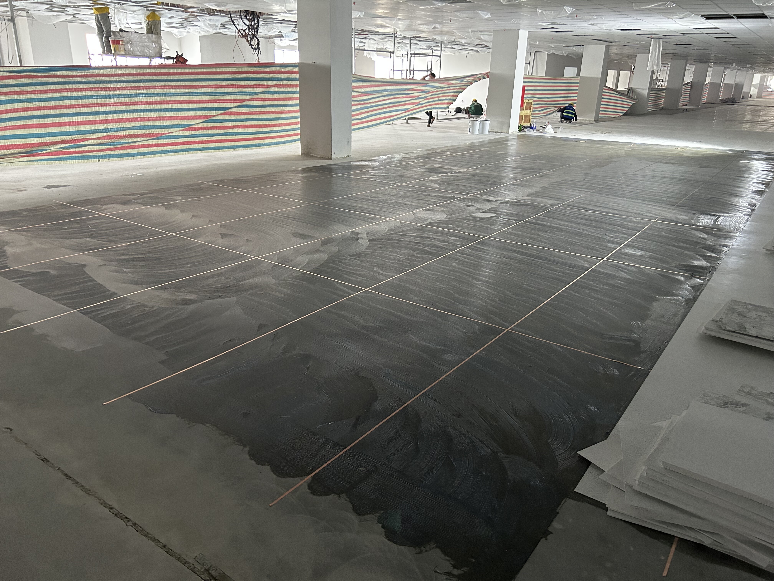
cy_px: 290
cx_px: 387
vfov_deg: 53.1
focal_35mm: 26
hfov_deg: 67.3
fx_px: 581
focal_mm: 5.7
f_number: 1.5
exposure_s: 1/50
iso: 320
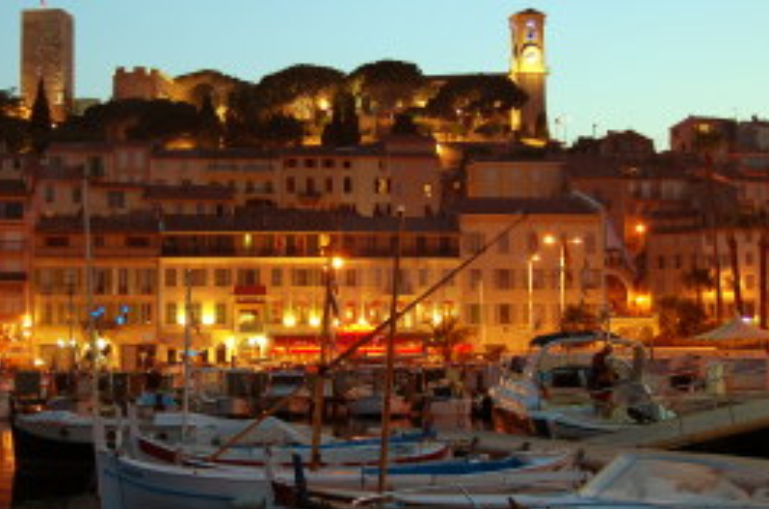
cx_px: 302
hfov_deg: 28.1
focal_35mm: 72
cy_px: 237
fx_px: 1534
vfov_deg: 18.8
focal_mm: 30
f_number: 4.2
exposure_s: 1/3
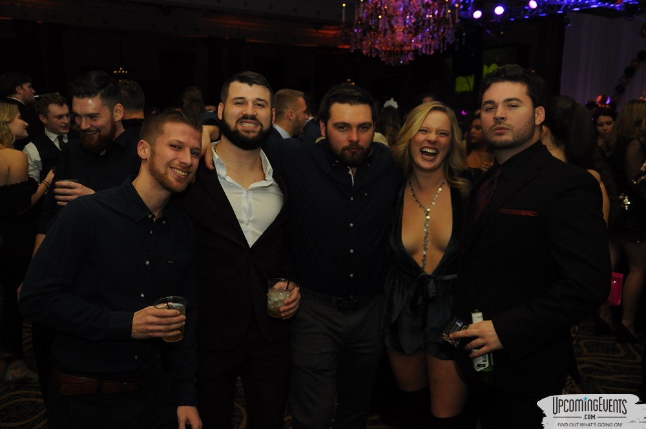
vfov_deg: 39.9
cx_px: 323
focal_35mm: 33
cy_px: 214
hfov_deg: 57.3
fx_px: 591
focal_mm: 22
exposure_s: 1/60
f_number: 5.6
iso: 800
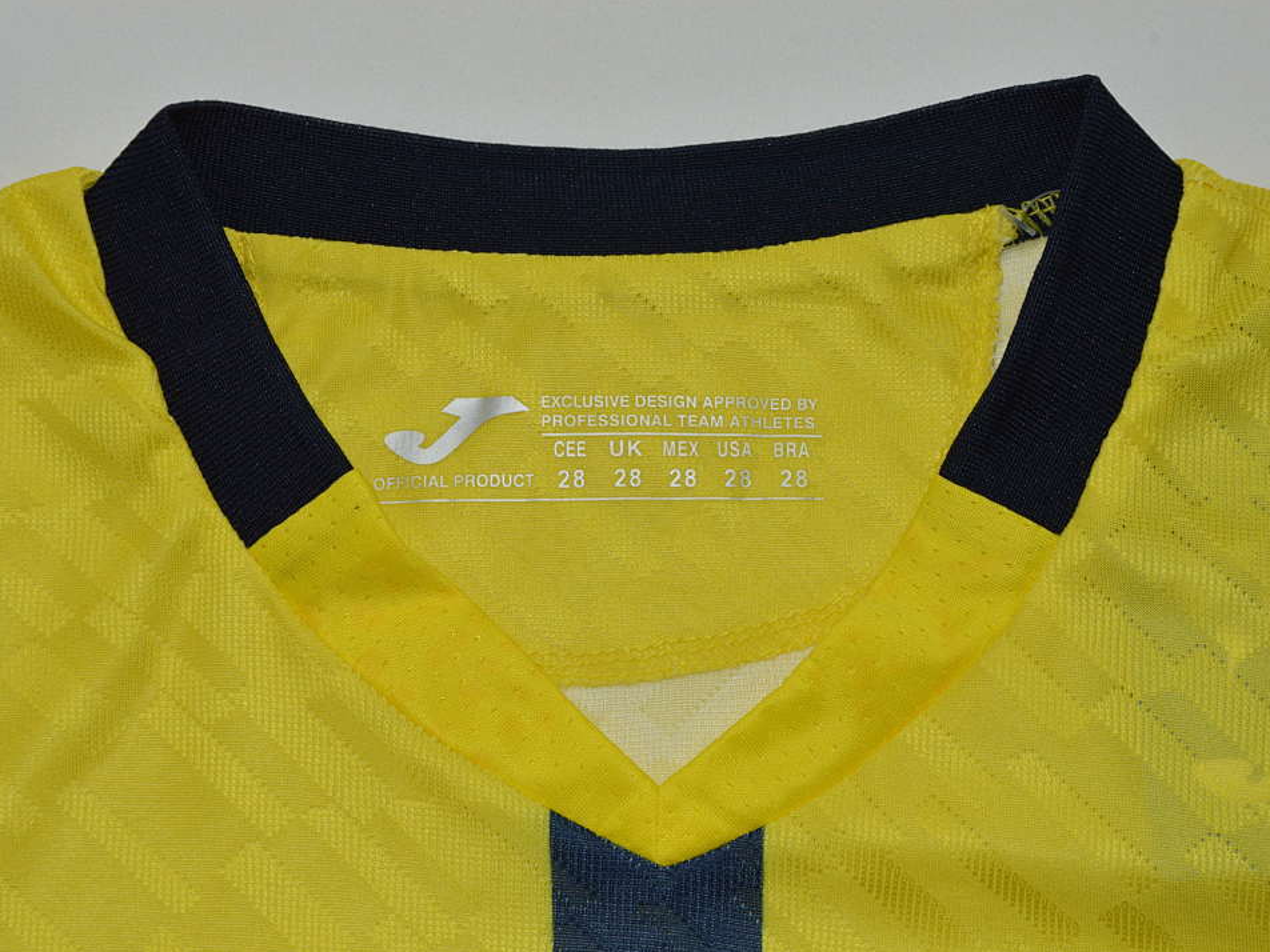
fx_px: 4496
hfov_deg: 16.1
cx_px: 624
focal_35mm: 123
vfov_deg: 12.1
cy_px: 475
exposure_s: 1/200
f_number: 16
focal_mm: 75
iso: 400
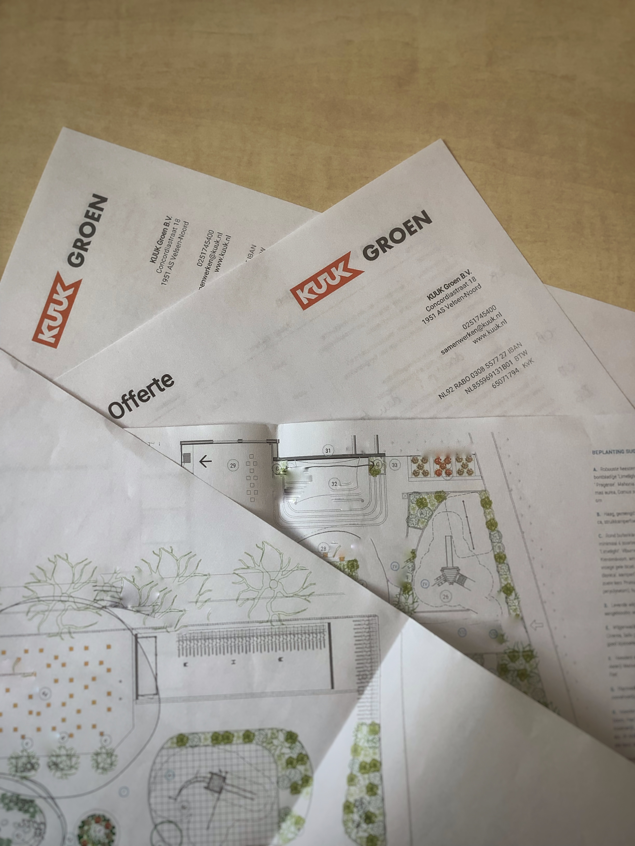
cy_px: 423
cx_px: 318
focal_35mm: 31
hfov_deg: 45.4
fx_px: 758
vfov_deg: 58.4
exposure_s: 1/120
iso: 32
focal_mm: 3.3
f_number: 2.4
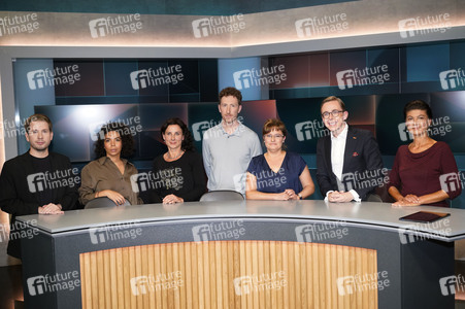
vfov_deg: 35.0
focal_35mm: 38
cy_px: 154
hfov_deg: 50.7
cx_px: 232
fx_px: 490
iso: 2000
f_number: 5.6
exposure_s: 1/125
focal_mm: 38
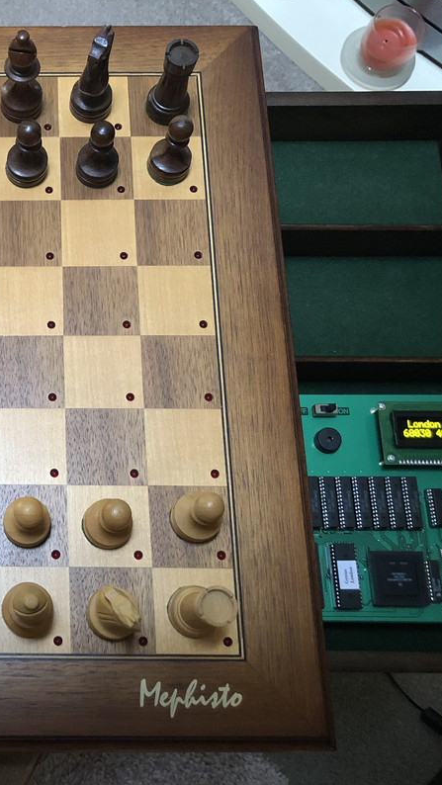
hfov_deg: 27.3
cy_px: 391
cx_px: -4
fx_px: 854
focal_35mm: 41
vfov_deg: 49.4
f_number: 1.8
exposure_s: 1/15
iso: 100
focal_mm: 4
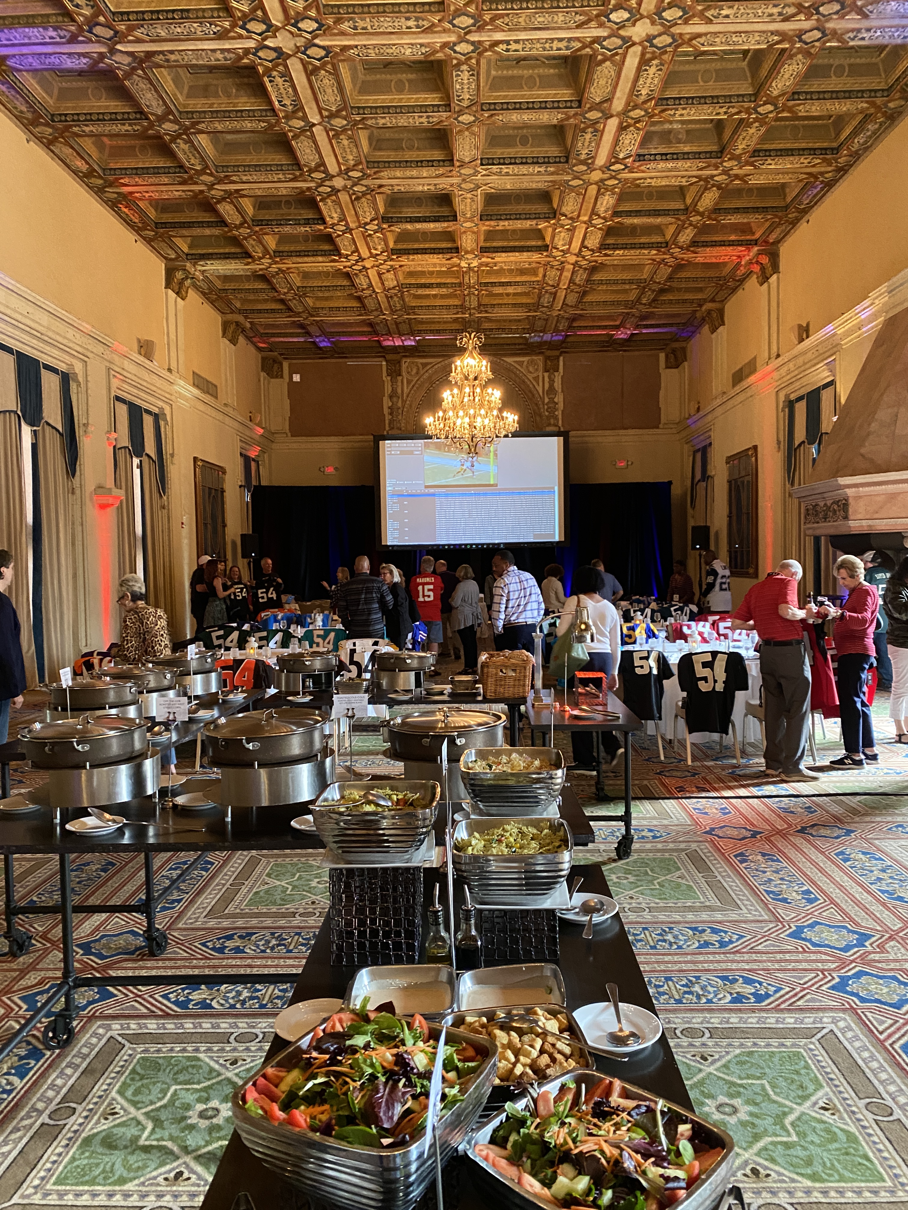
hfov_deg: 53.1
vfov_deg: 67.3
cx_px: 454
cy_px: 605
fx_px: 909
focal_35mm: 26
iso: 500
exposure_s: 1/40
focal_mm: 4.25
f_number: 1.8
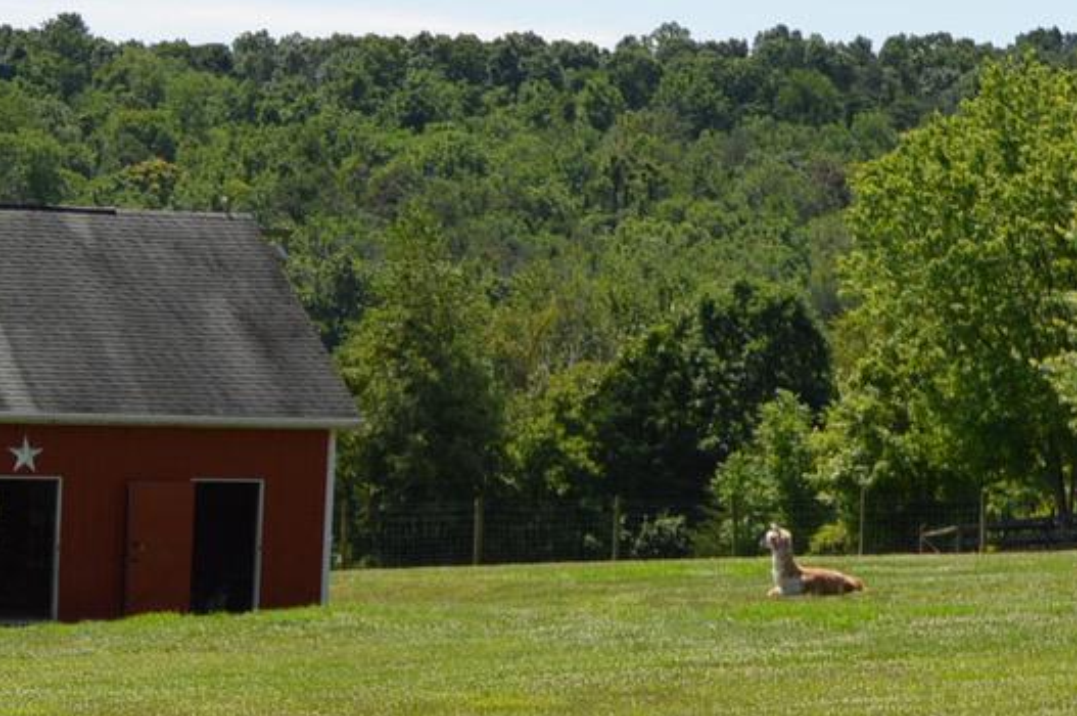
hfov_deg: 14.6
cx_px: 157
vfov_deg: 9.8
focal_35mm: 140
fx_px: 4183
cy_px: 474
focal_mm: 24
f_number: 8
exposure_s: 1/250
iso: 100
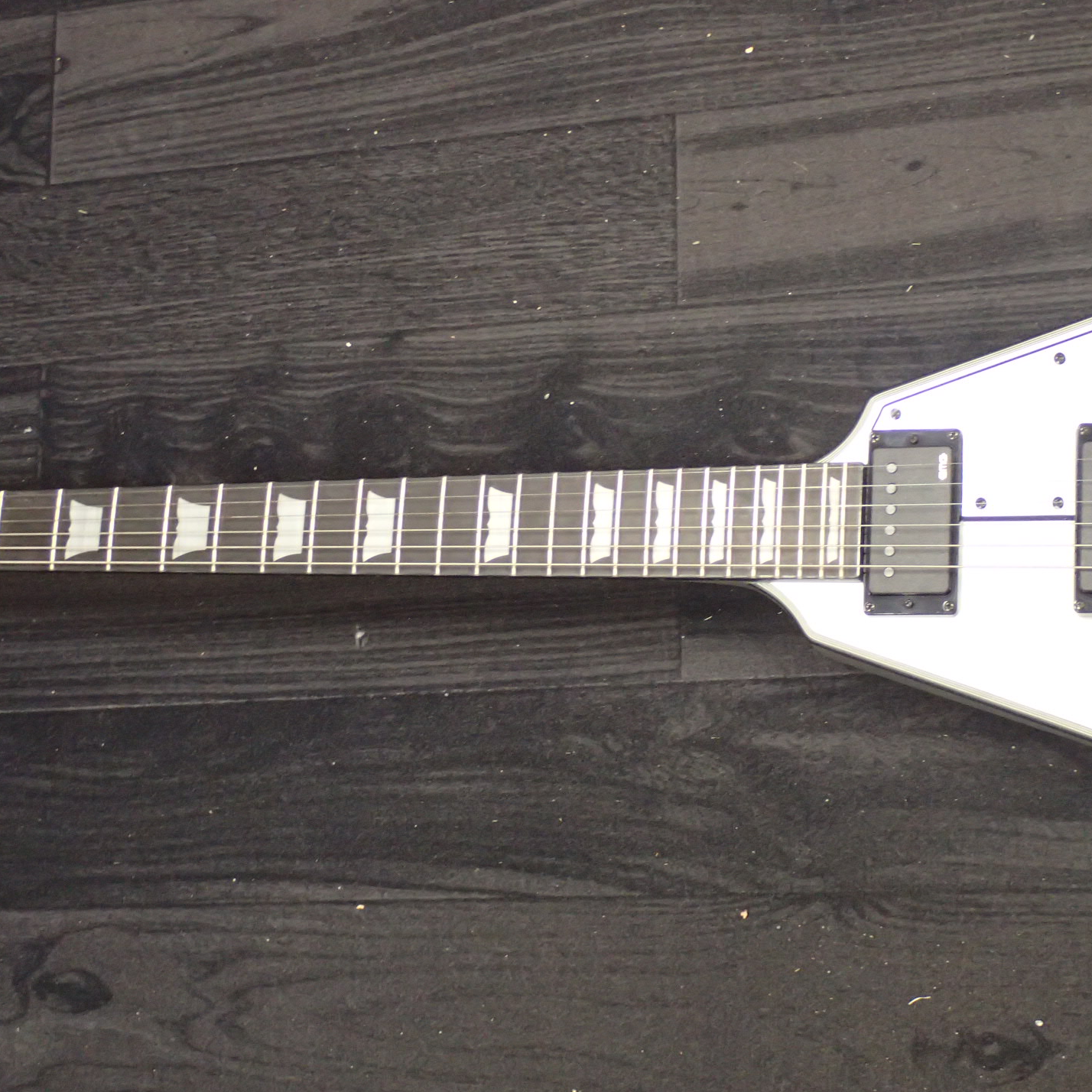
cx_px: 626
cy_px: 549
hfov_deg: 27.3
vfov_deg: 27.3
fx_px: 2248
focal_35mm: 63
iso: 800
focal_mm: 9.61
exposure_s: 1/50
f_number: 3.4
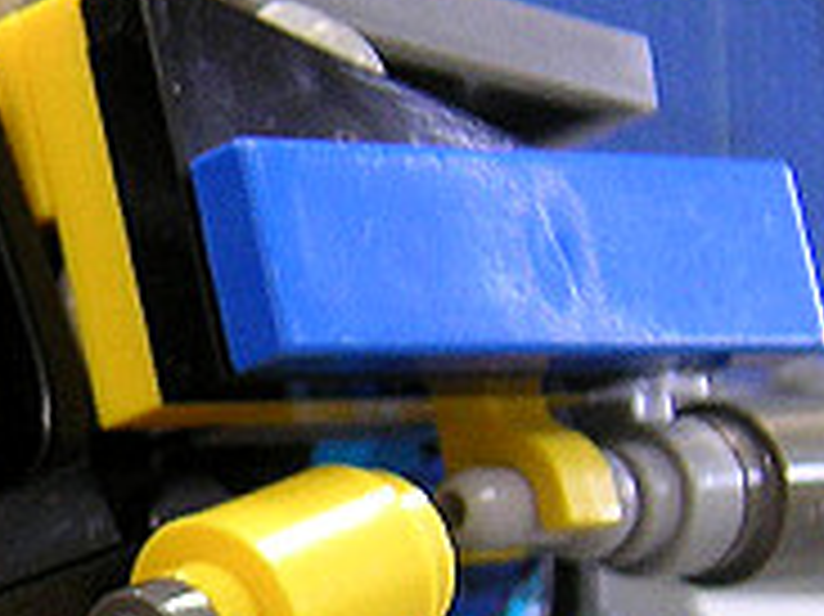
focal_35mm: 161
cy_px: 576
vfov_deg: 9.2
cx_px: -464
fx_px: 3830
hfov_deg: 11.7
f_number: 3
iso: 100
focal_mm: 6
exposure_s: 1/6
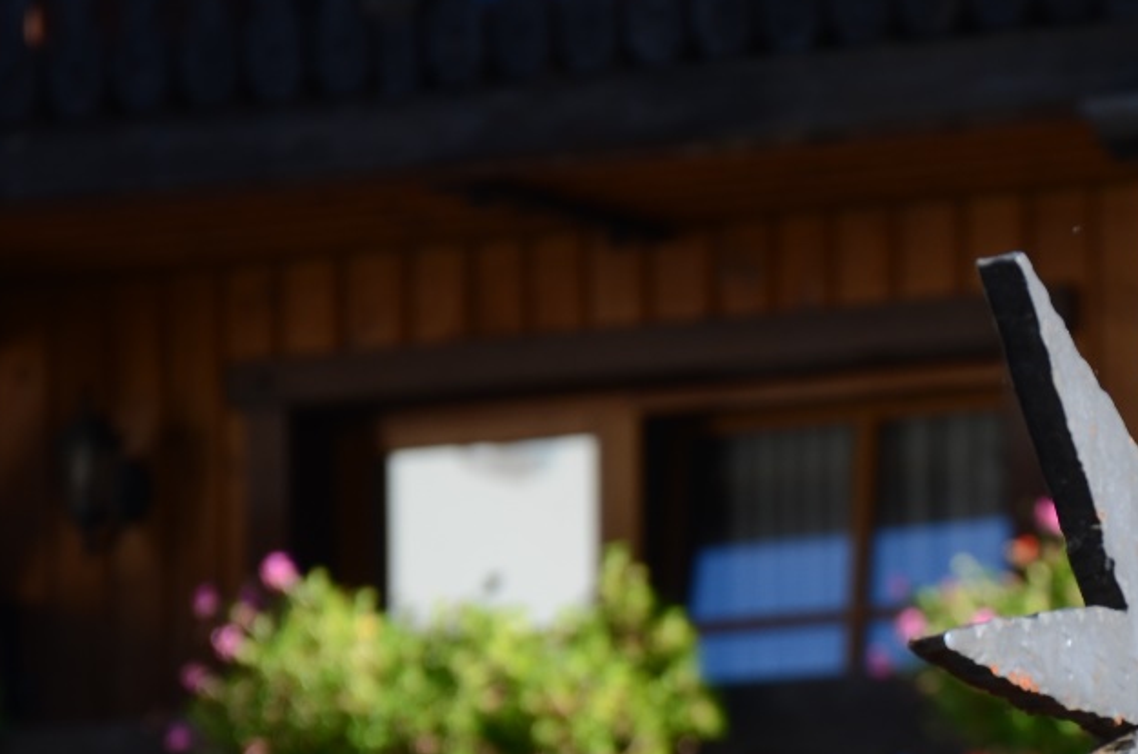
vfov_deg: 3.4
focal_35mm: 402
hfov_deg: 5.1
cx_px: 1158
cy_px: 733
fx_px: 12694
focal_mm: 105
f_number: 5.6
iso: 100
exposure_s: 1/125
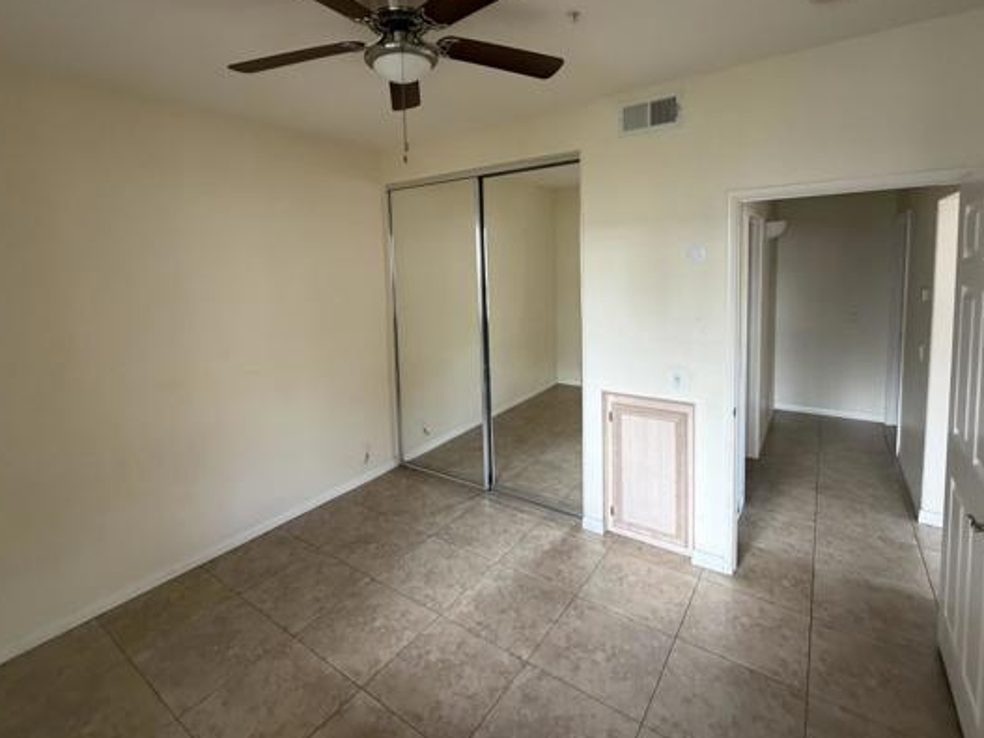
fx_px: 483
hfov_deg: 91.0
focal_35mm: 17
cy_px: 303
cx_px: 484
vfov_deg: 74.1
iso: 320
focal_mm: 2.22
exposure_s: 1/84
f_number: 2.2
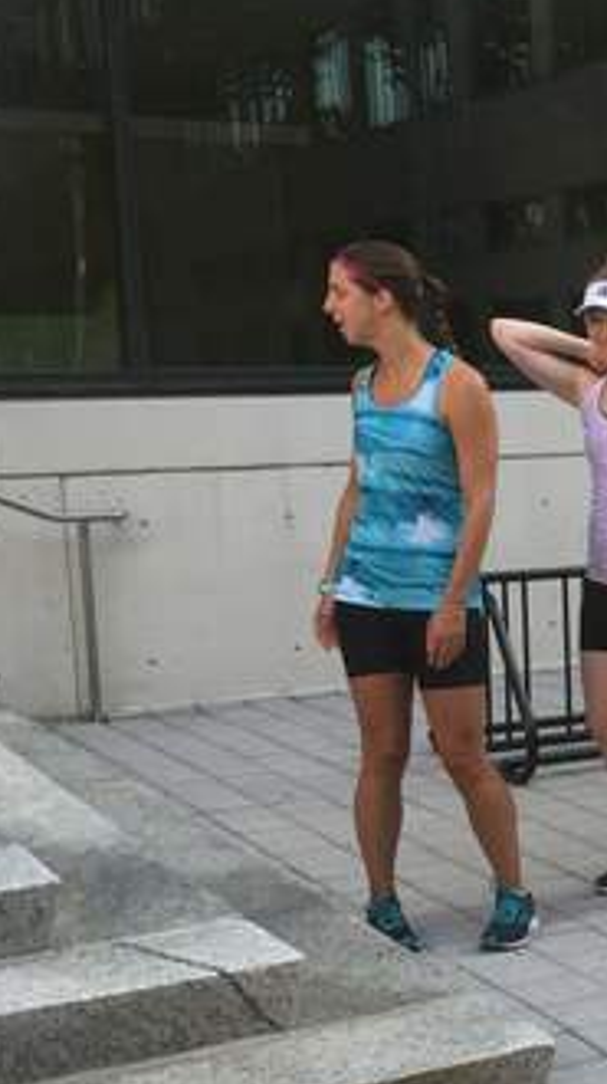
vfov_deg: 30.6
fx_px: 1979
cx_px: 1109
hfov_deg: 15.0
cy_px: 588
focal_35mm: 69
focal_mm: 4.15
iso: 32
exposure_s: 1/120
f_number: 2.2
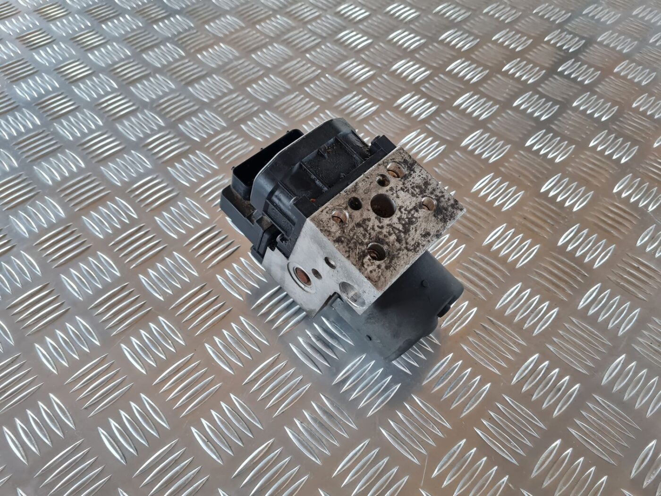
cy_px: 248
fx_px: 496
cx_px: 330
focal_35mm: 26
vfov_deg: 53.1
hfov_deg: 67.3
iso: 320
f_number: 1.8
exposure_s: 1/100
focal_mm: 5.4
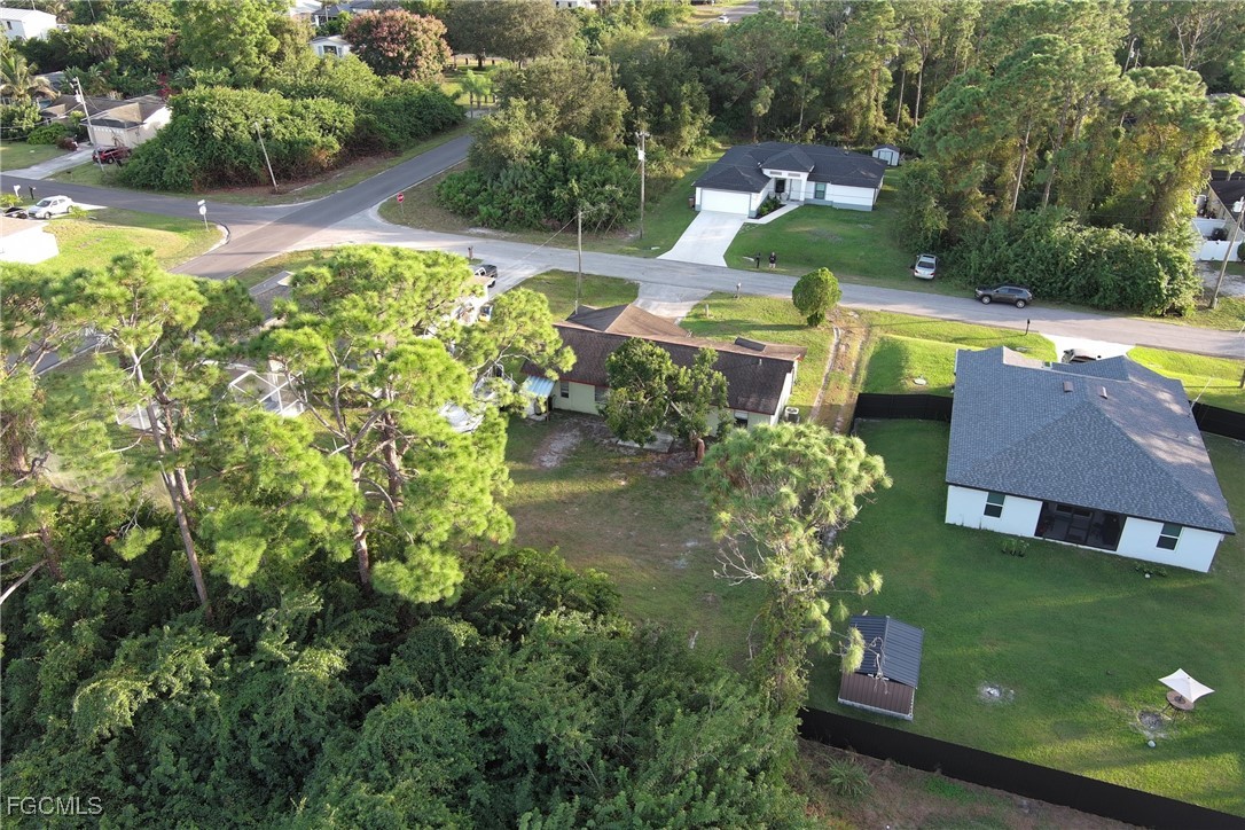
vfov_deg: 45.0
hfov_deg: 63.7
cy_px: 415
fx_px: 1003
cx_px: 622
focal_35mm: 29
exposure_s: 1/25.1
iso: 148
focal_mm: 10.57
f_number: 2.8
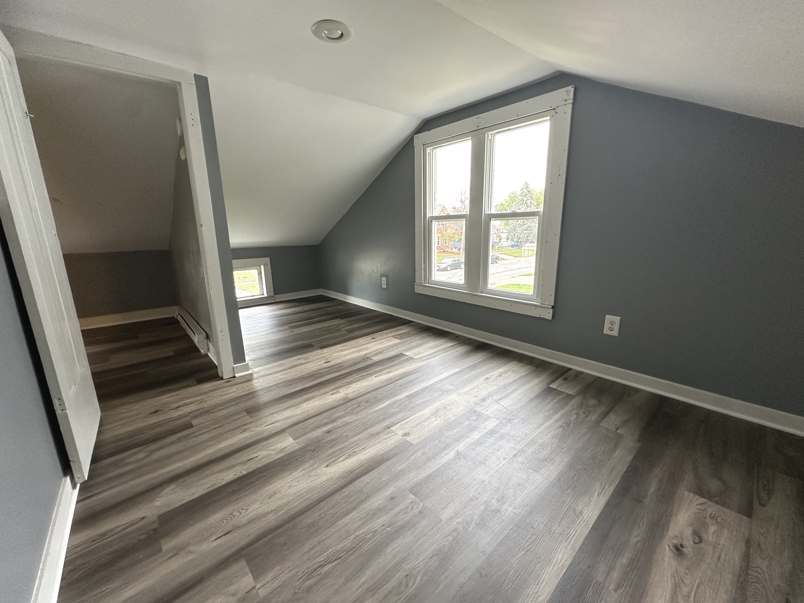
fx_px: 325
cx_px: 402
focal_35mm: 14
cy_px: 302
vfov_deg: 85.7
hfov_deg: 102.1
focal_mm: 2.22
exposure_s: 1/99
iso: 160
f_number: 2.2
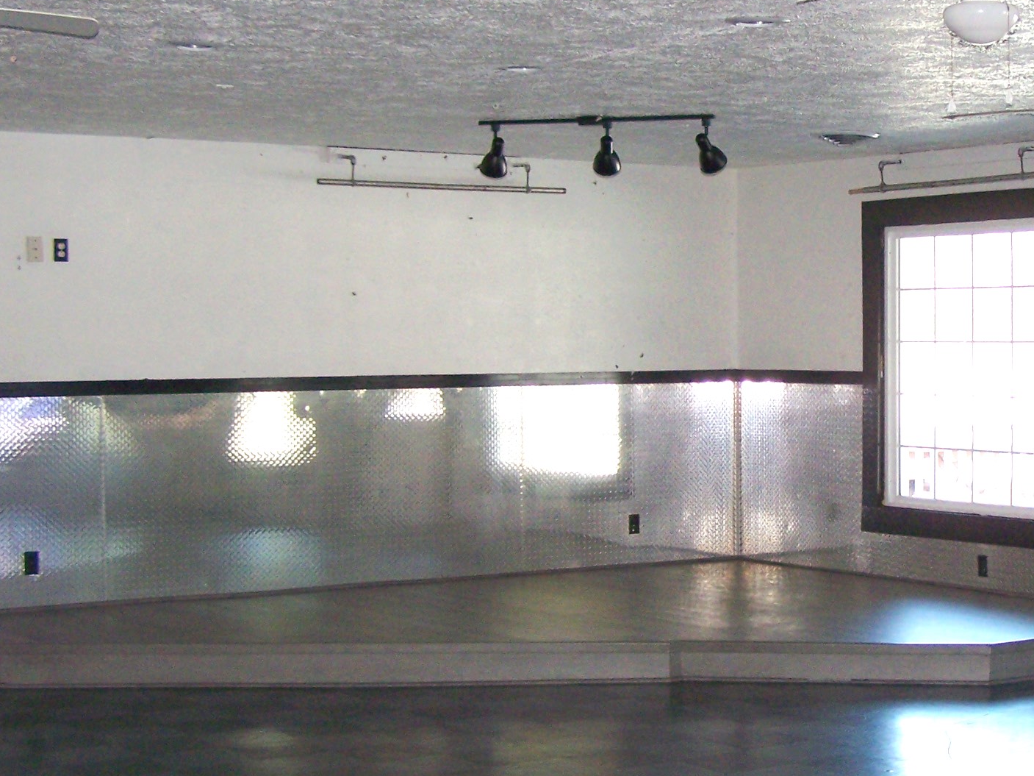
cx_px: 881
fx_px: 2091
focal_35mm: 70
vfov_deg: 21.0
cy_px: 433
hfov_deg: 27.0
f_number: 2.8
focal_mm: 6.3
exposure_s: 1/60
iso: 160
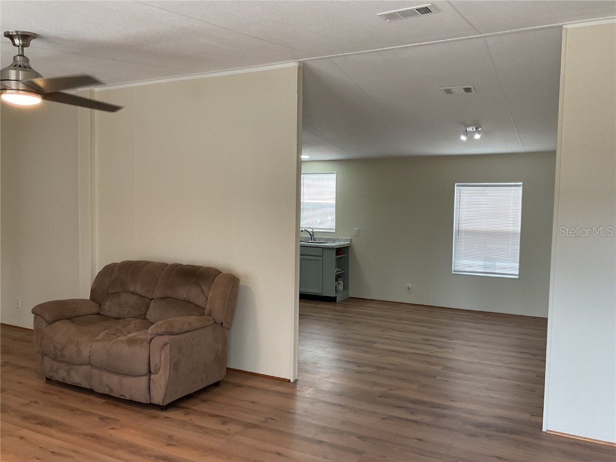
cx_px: 308
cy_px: 231
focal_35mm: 29
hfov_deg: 61.7
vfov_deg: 48.2
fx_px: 516
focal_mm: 3
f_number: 1.8
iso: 50
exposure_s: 1/60
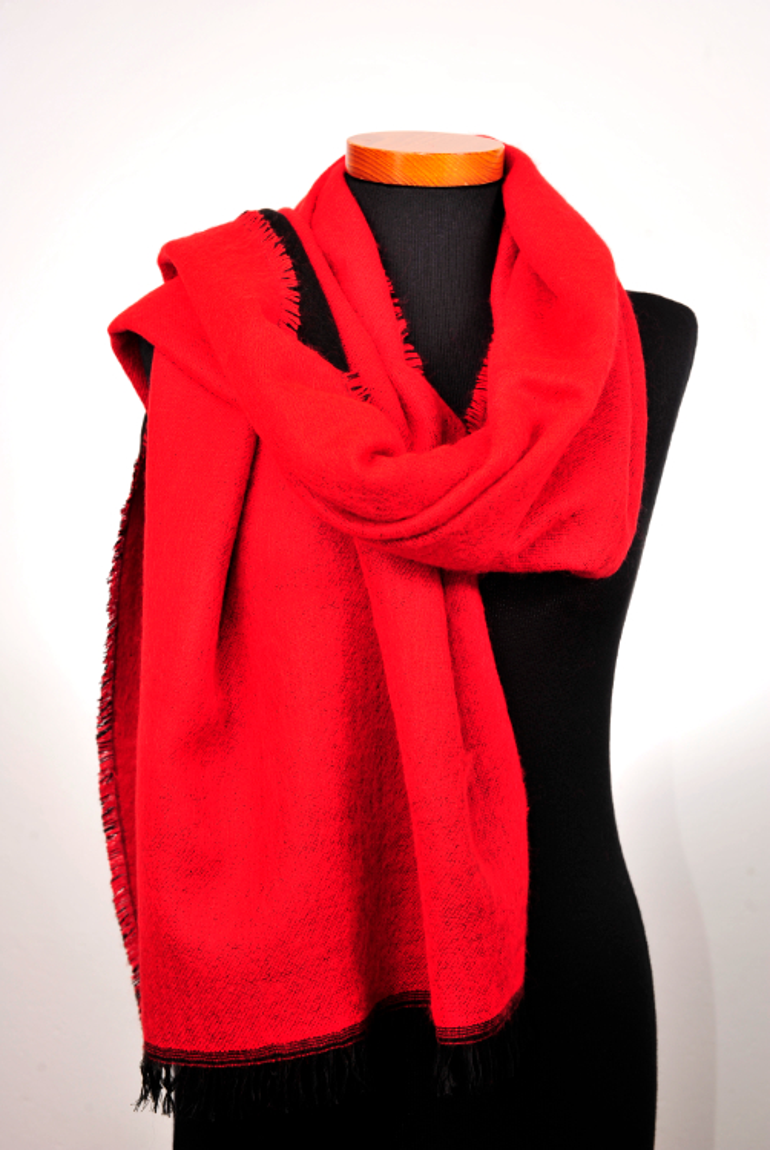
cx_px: 385
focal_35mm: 50
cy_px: 575
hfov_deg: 27.1
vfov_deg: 39.6
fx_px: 1600
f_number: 9
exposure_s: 1/125
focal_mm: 50
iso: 200
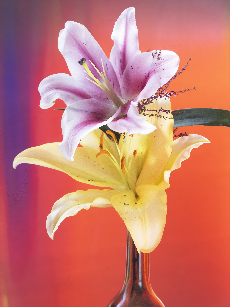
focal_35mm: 121
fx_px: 1072
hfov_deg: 12.2
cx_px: 115
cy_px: 154
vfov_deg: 16.3
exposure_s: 1/60
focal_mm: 40.84
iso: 1600
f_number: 3.9
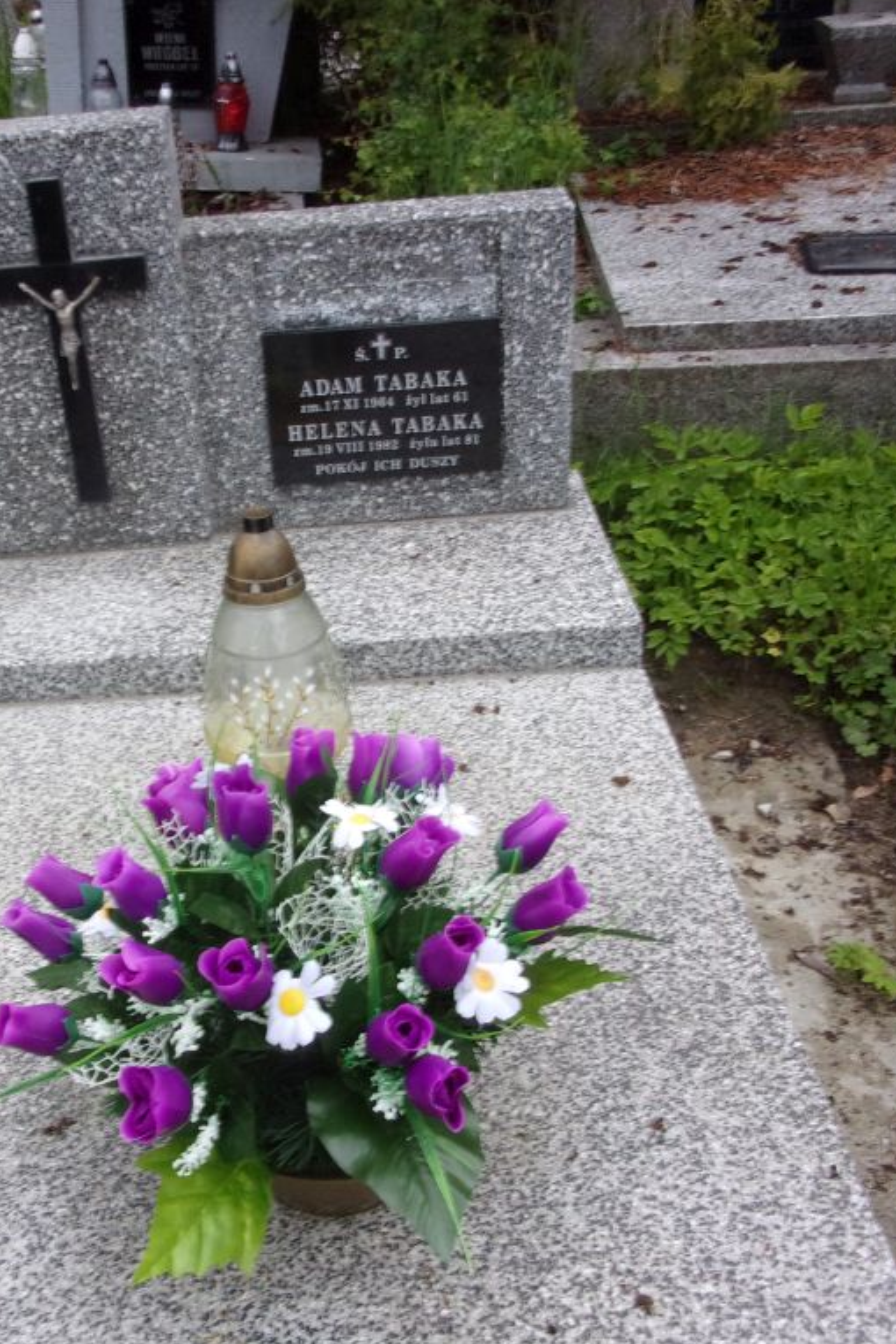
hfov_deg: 33.9
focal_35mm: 39
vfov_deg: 49.6
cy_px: 673
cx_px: 302
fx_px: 1456
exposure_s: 1/34
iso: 175
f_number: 3.9
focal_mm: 5.1
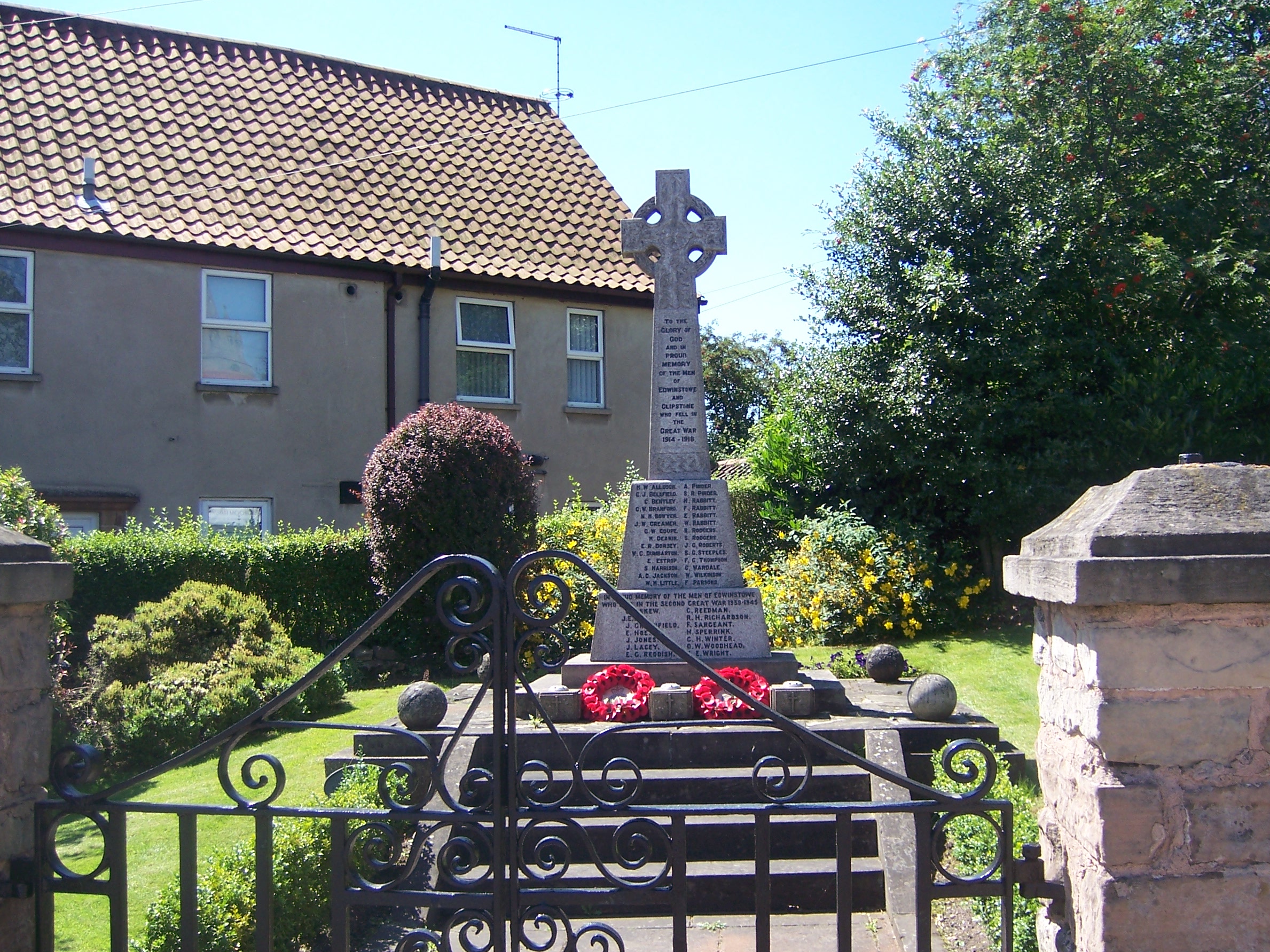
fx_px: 1431
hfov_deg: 47.8
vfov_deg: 36.8
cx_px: 667
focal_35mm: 39
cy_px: 476
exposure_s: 1/400
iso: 80
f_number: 2.8
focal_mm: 6.2
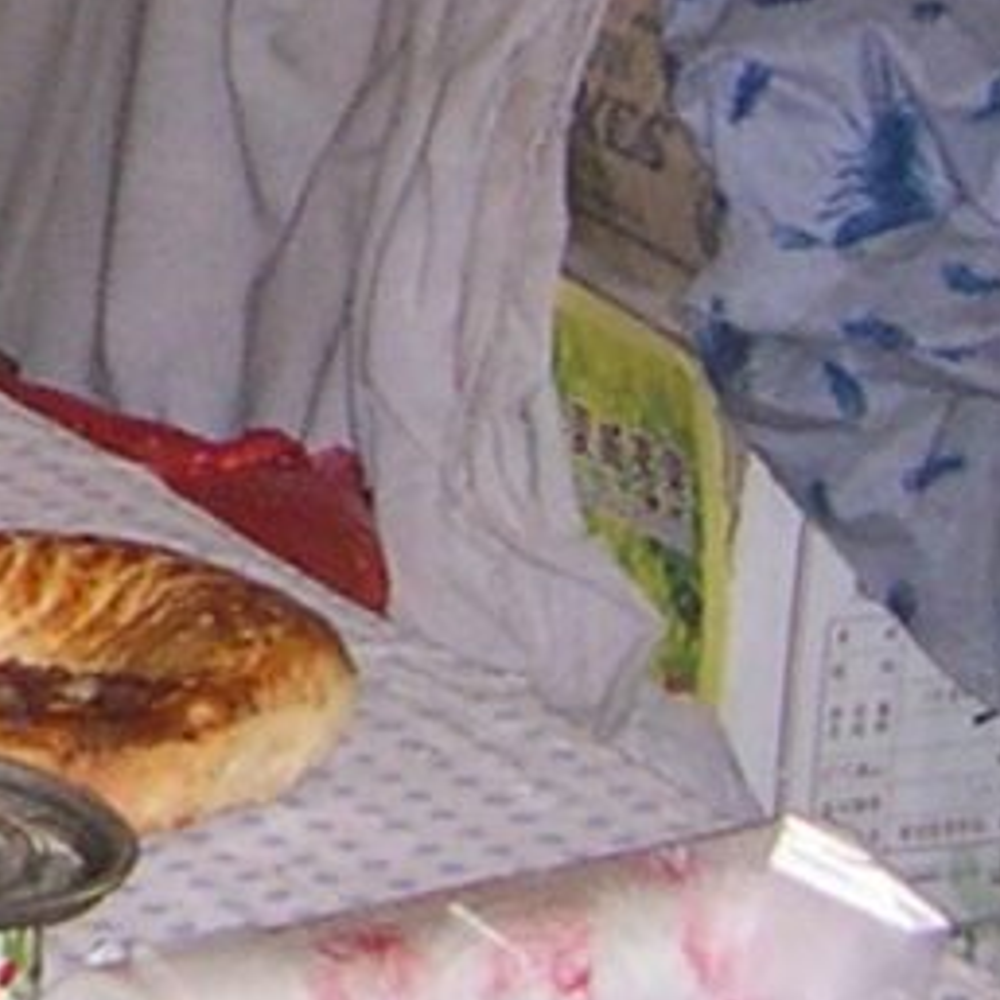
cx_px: -1654
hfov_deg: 6.2
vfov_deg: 6.4
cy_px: -852
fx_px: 8759
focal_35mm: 268
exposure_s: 1/60
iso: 203
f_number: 2.8
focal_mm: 8
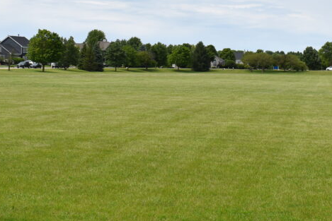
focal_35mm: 72
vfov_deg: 18.9
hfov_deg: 28.0
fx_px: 664
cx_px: 193
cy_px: 69
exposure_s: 1/400
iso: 200
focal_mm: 22
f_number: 10
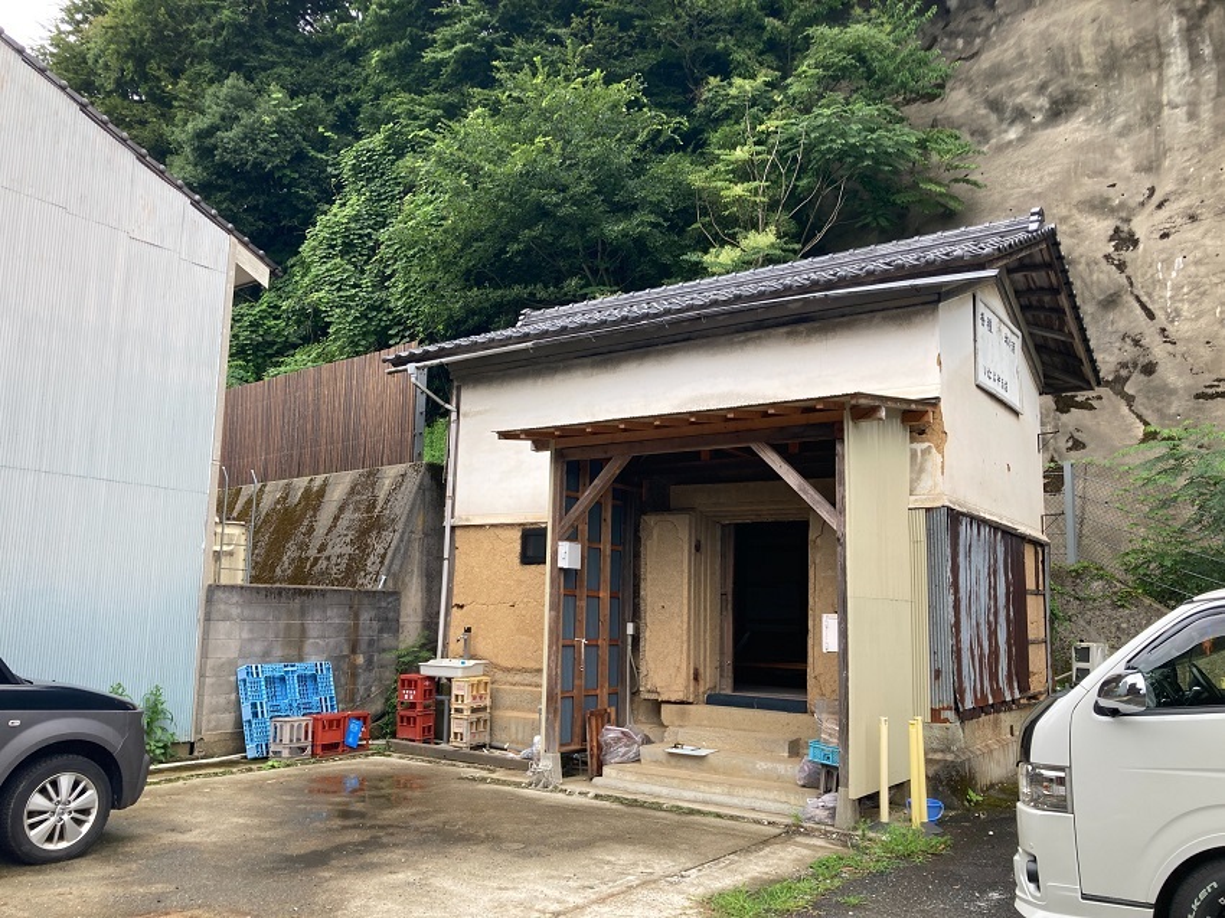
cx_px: 612
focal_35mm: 28
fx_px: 991
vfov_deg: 49.7
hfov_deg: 63.5
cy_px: 459
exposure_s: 1/121
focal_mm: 3.99
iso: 32
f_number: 1.8
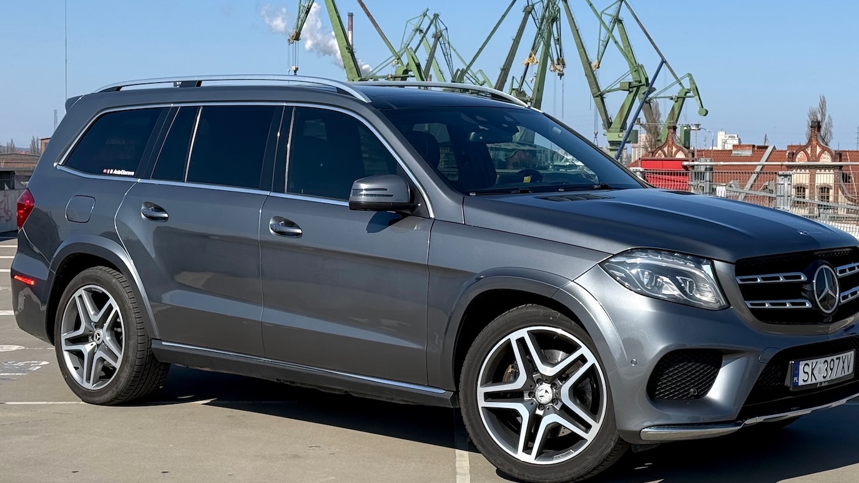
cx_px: 443
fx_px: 1298
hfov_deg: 36.6
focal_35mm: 57
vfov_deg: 21.1
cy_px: 251
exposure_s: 1/4878
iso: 64
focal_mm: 6.76
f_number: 1.78
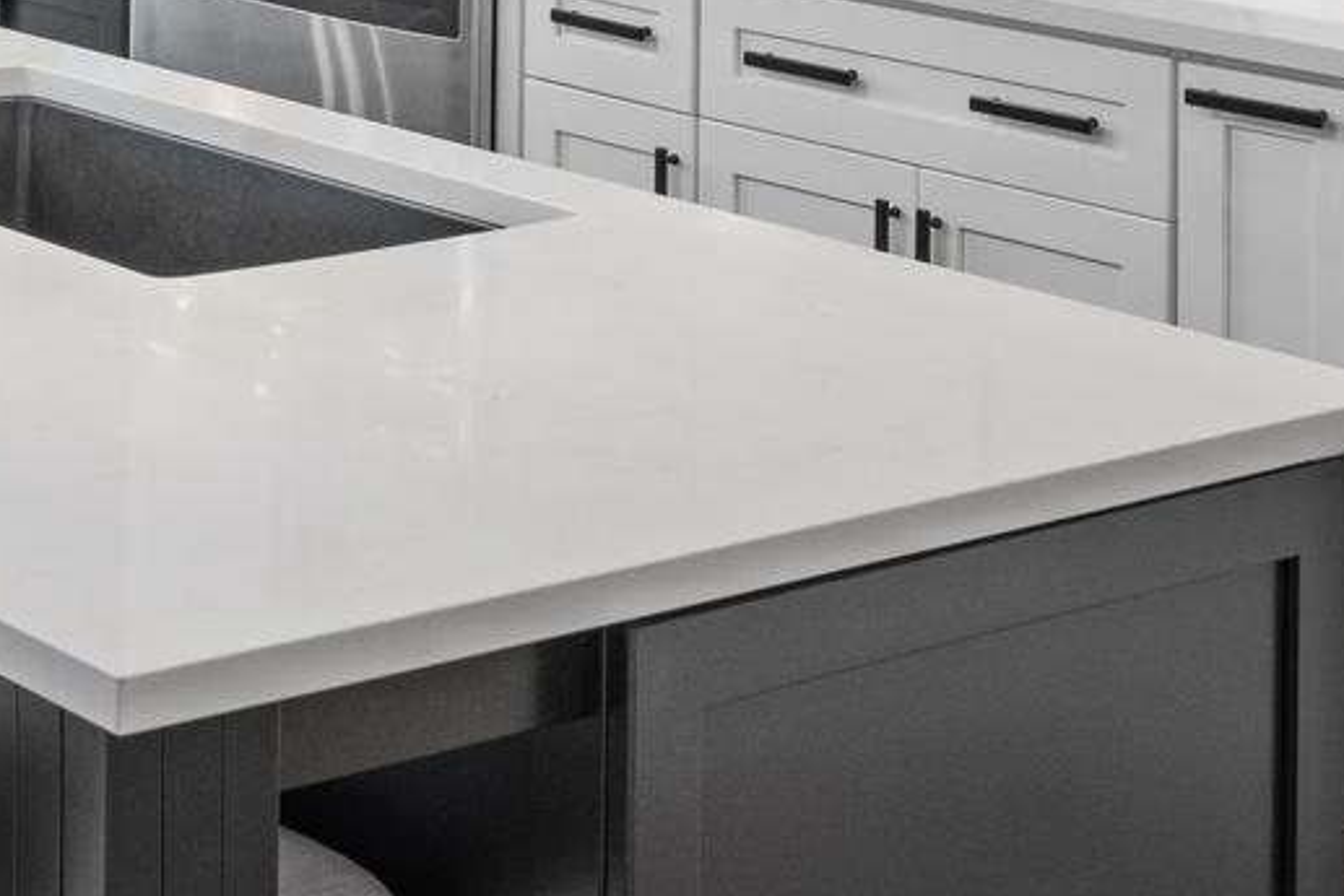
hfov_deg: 21.2
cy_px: -71
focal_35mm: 95
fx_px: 3547
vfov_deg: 14.1
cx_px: 260
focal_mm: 24
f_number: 8
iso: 800
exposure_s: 1/8
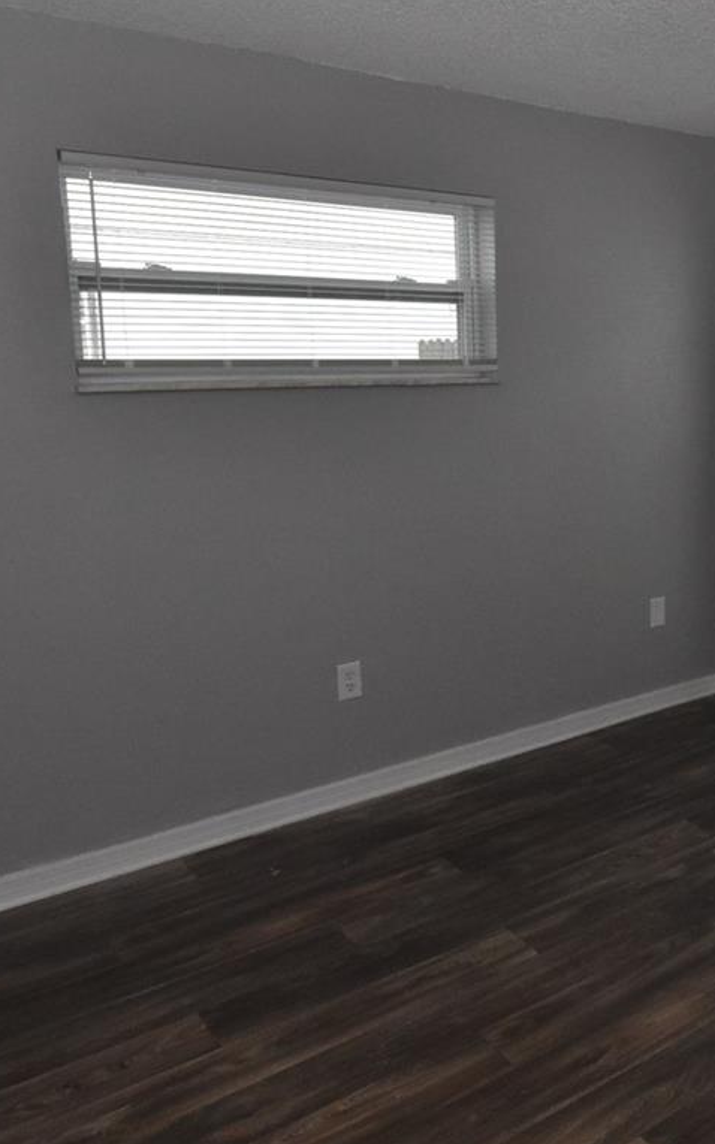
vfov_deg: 59.4
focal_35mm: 32
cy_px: 497
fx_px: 998
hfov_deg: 35.4
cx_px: 725
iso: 1600
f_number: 13
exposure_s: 1/200
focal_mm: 10
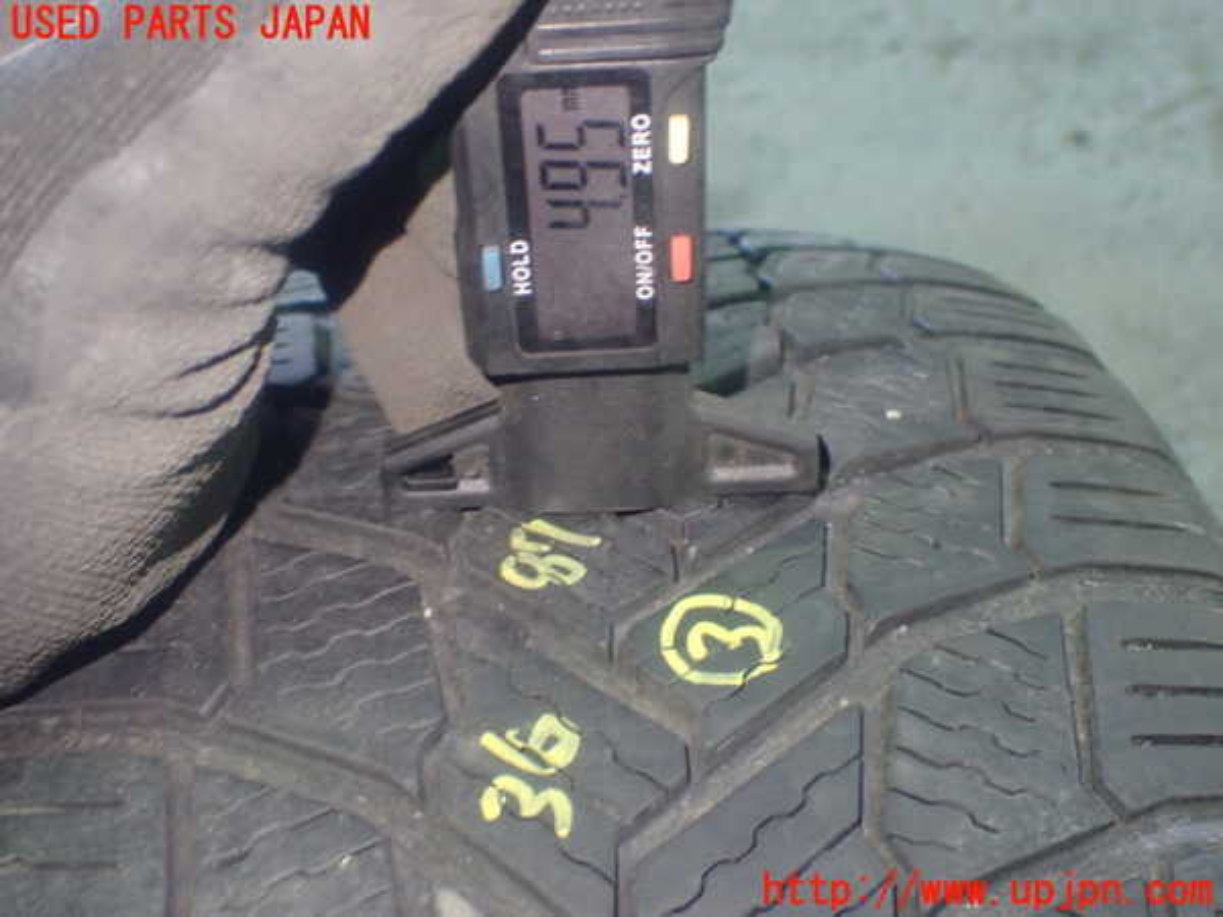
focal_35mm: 38
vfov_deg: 37.7
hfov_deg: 49.0
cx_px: 612
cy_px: 458
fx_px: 1343
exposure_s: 1/25
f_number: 2.7
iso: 800
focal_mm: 6.83
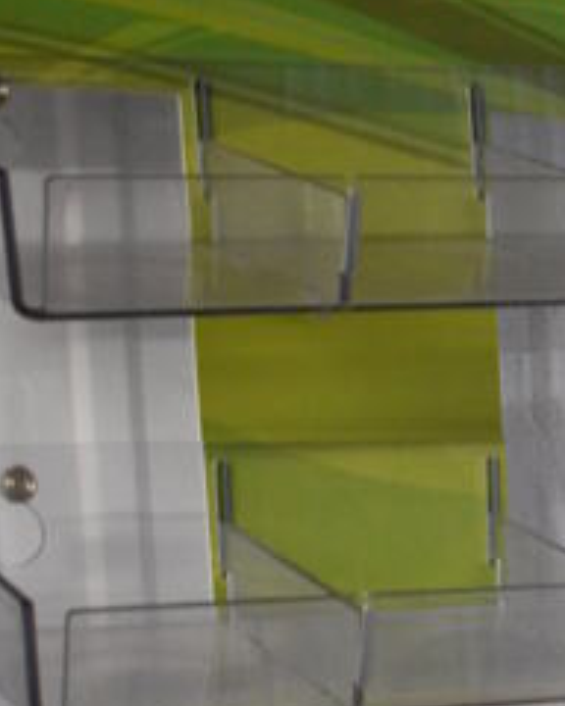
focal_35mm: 107
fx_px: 2237
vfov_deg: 16.8
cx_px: 700
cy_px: 937
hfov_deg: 13.9
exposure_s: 1/125
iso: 1600
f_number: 3.8
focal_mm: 20
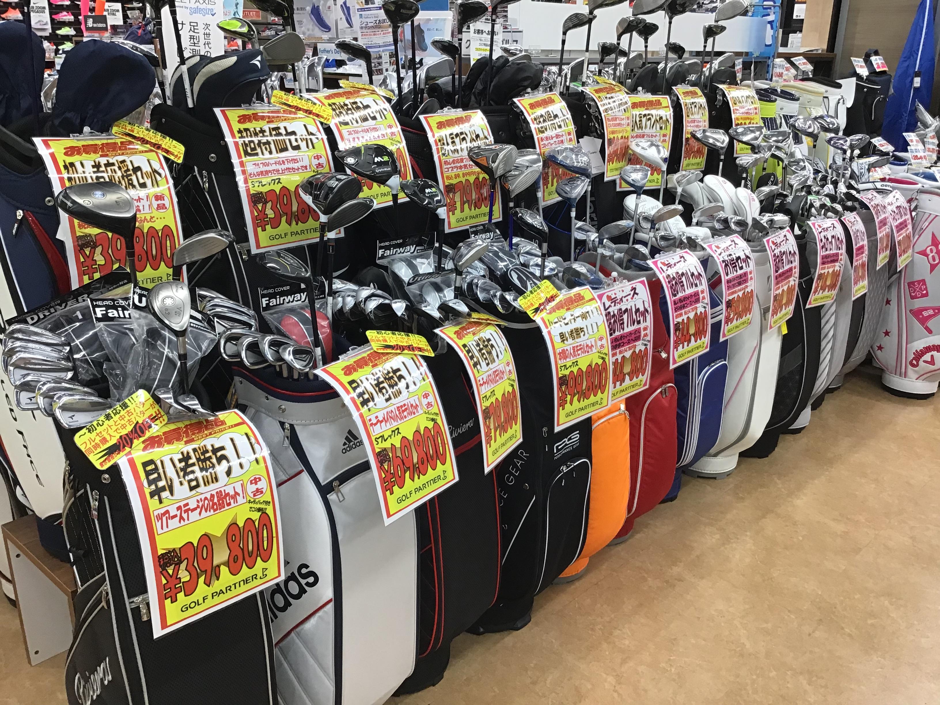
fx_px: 842
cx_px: 470
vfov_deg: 45.4
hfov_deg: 58.4
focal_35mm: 31
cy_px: 352
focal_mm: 3.3
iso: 32
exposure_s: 1/30
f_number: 2.4
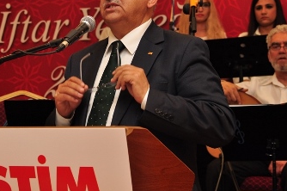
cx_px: 76
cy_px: 82
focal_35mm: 168
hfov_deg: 12.2
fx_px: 1338
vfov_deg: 8.2
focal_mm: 72
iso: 400
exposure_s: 1/100
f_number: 5.3
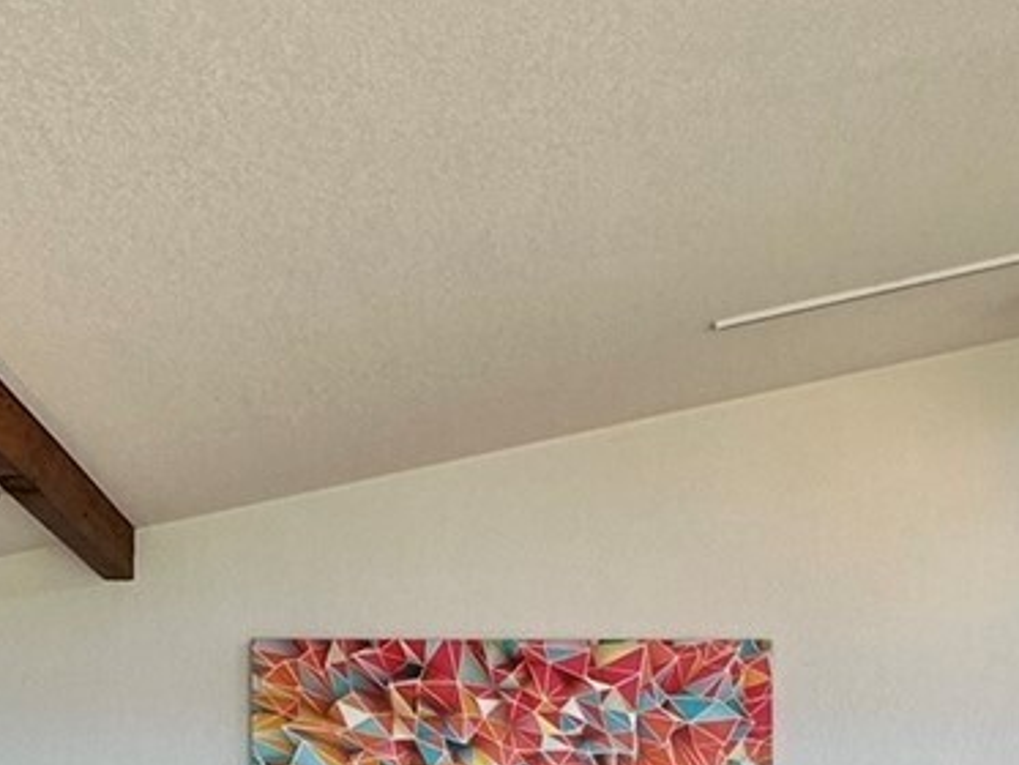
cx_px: 459
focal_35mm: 60
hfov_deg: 32.1
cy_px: 863
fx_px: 1767
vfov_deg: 22.9
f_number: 2.2
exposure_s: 1/120
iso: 125
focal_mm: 2.22
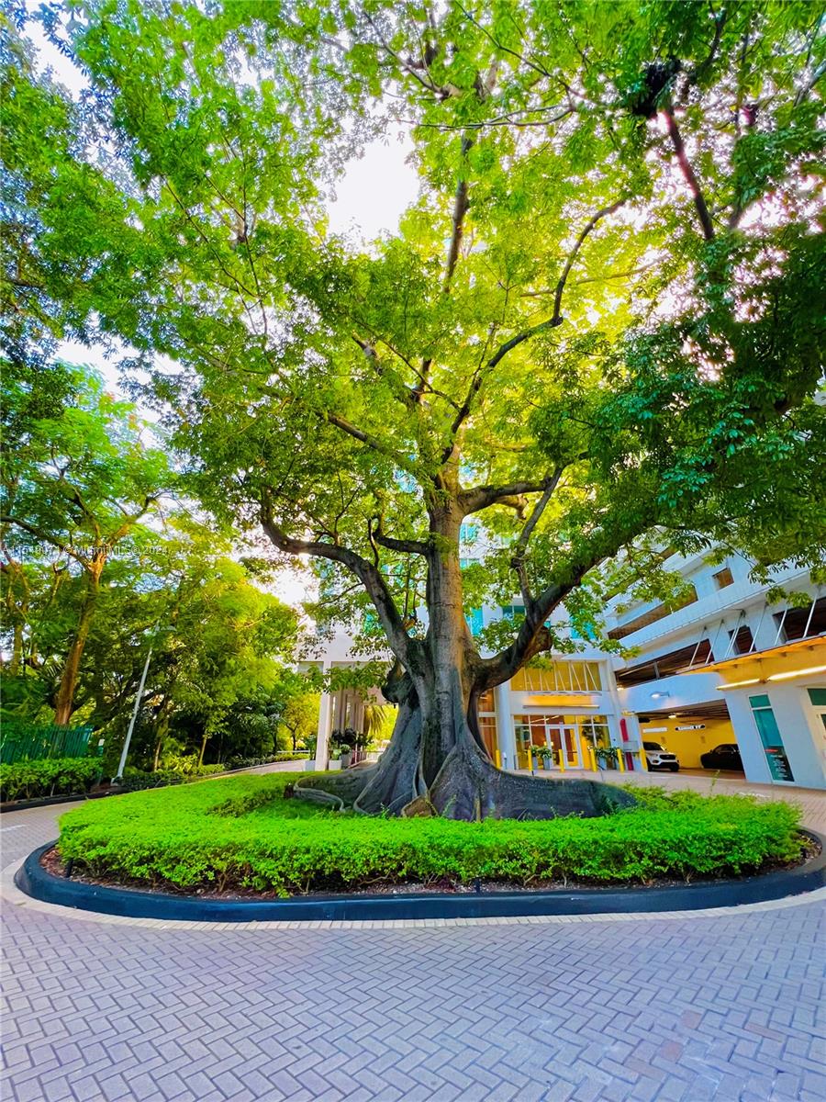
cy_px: 551
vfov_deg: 106.2
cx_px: 413
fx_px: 414
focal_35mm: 13
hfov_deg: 89.9
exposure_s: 1/99
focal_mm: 1.57
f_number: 1.8
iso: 200
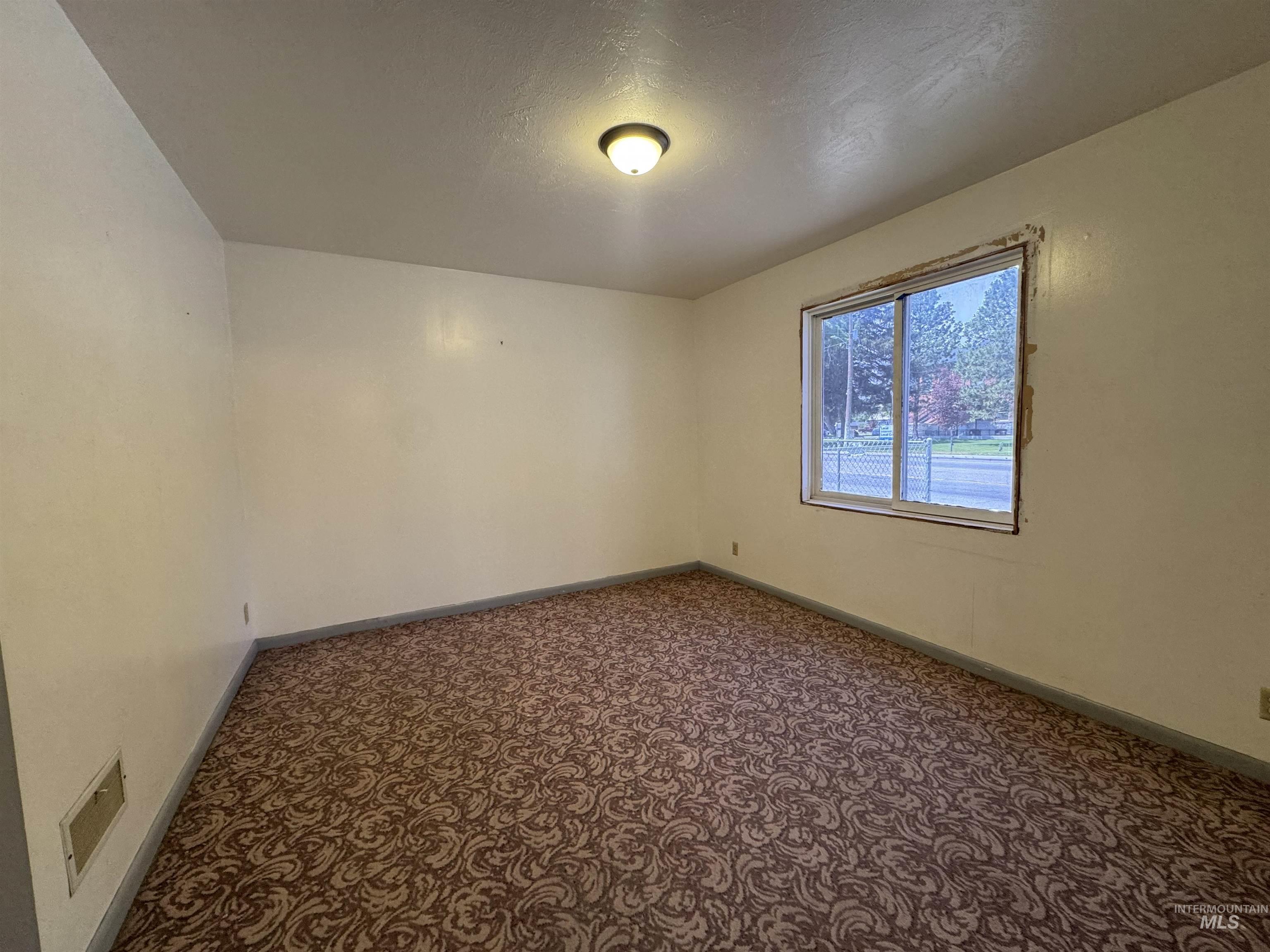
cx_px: 635
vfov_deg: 85.7
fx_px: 514
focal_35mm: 14
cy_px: 476
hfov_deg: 102.1
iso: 200
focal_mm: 2.22
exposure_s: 1/60
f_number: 2.2
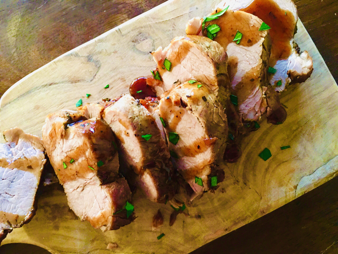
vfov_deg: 48.2
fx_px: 283
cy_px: 127
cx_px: 169
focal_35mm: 29
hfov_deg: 61.7
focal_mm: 4.15
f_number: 2.2
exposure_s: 1/4
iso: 100
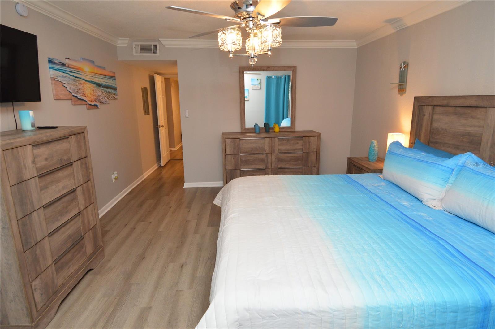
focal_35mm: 18
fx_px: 247
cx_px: 248
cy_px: 164
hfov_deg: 90.1
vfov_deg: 67.3
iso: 640
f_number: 4
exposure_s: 1/60
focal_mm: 12
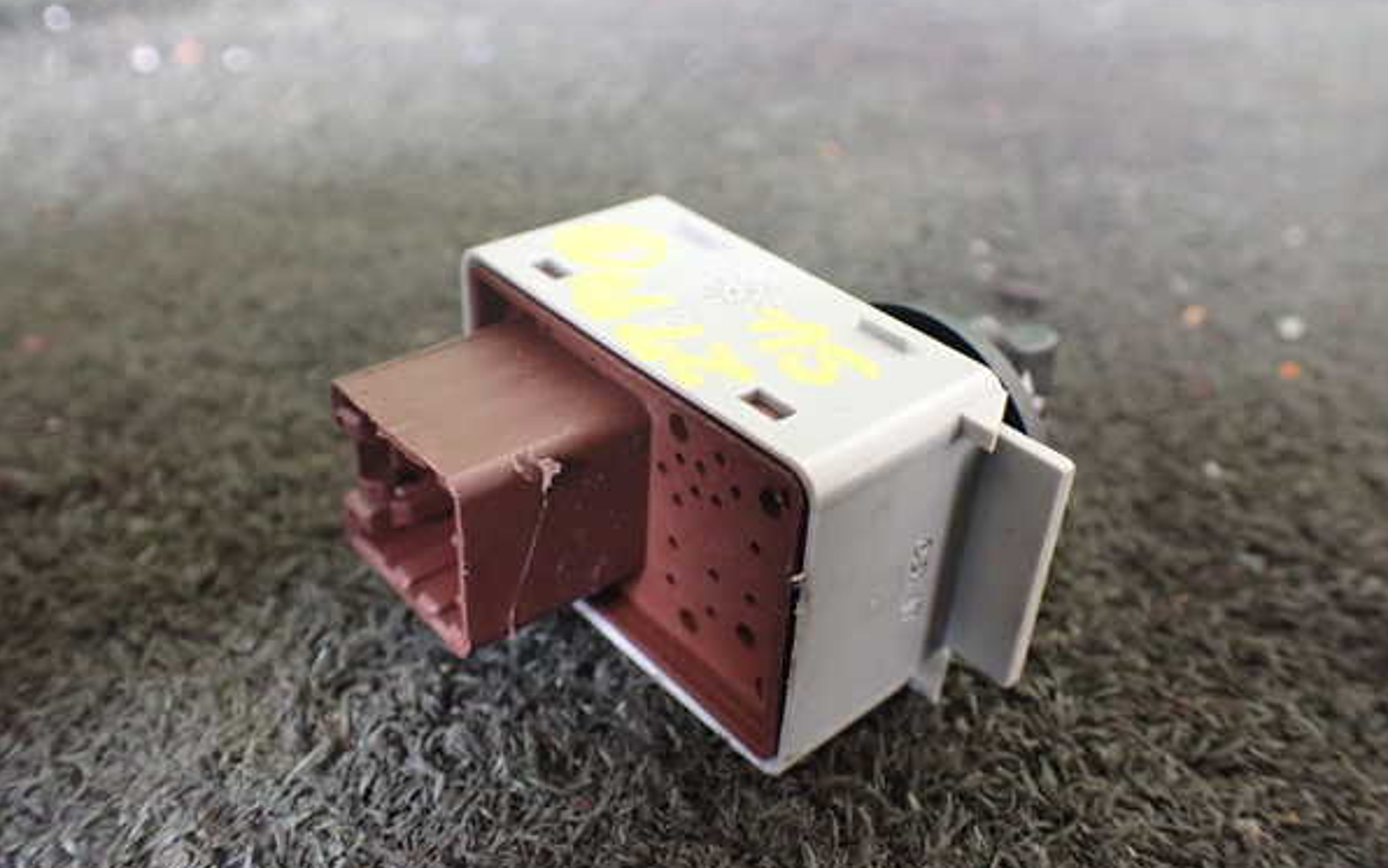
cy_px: 419
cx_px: 694
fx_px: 1211
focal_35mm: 32
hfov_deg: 59.6
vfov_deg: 39.5
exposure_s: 1/80
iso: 800
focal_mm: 5.4
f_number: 2.3
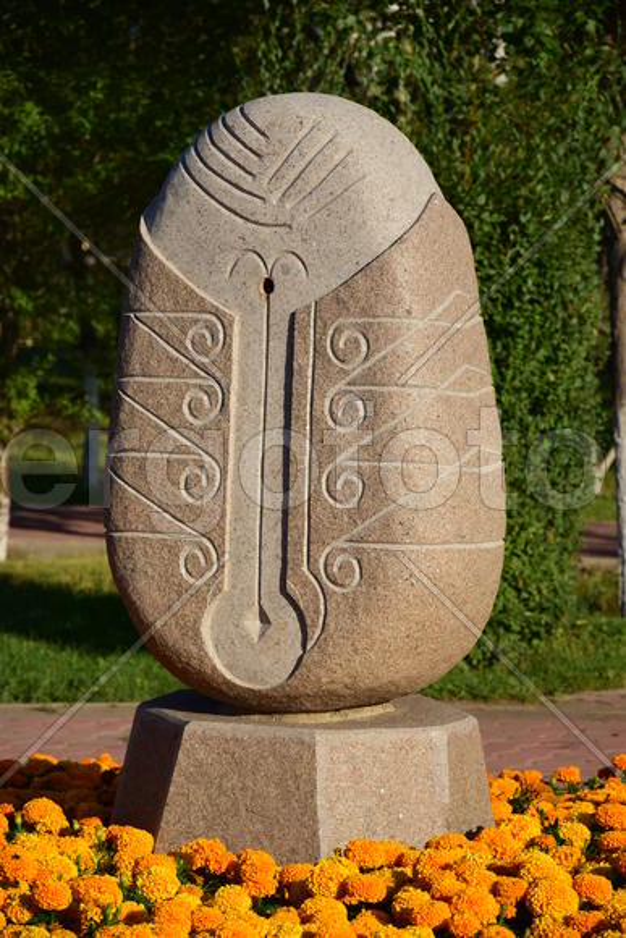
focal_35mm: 158
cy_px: 469
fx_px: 4105
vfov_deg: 13.0
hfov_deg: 8.7
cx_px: 313
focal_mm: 105
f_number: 5.6
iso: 100
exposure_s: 1/500
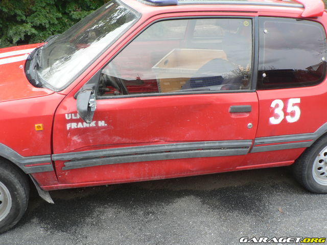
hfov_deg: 51.4
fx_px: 340
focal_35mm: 36
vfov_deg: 39.7
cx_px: 164
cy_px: 122
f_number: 3.6
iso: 80
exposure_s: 1/100
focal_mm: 6
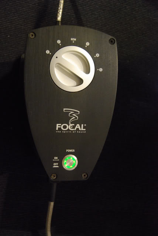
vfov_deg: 46.4
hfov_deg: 32.0
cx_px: 79
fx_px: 276
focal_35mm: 42
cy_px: 118
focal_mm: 28
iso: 1600
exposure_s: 1/4
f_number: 4.2
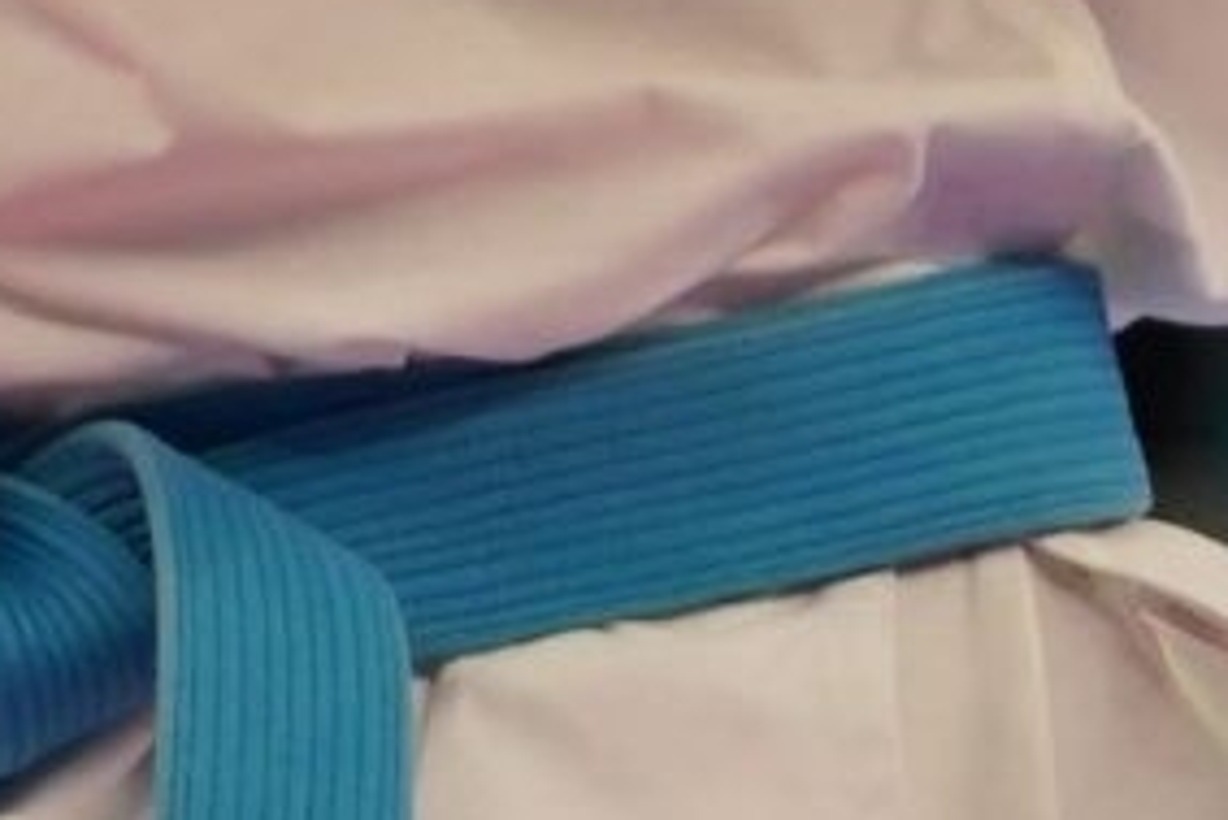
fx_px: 61975
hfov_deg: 1.1
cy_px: -1553
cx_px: -837
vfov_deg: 0.8
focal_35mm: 1816
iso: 1600
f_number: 2.8
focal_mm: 191
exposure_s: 1/1000
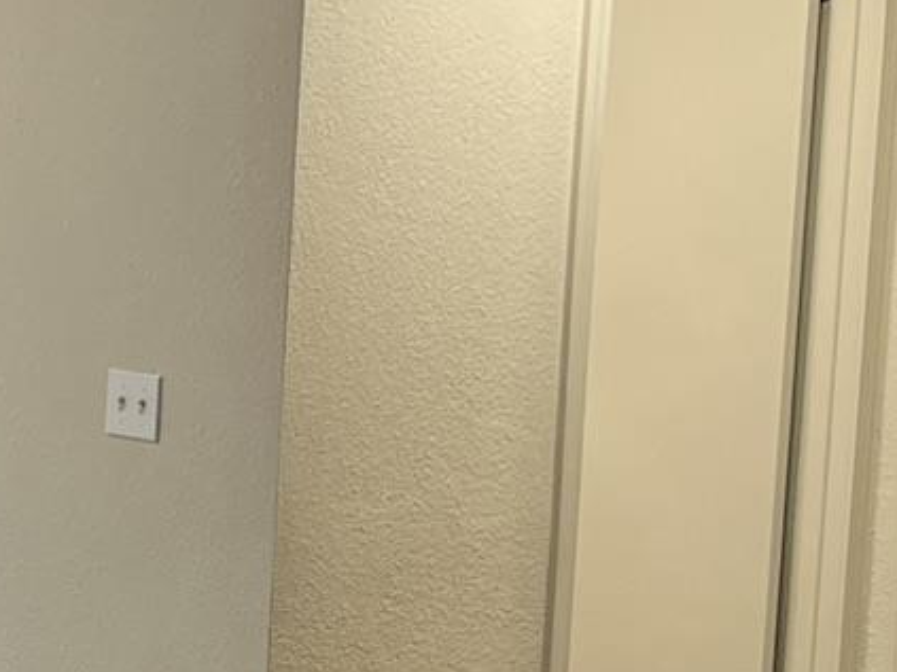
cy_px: 356
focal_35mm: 126
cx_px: -1147
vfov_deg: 11.8
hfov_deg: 12.7
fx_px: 3264
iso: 80
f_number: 1.6
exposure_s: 1/60
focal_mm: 5.1
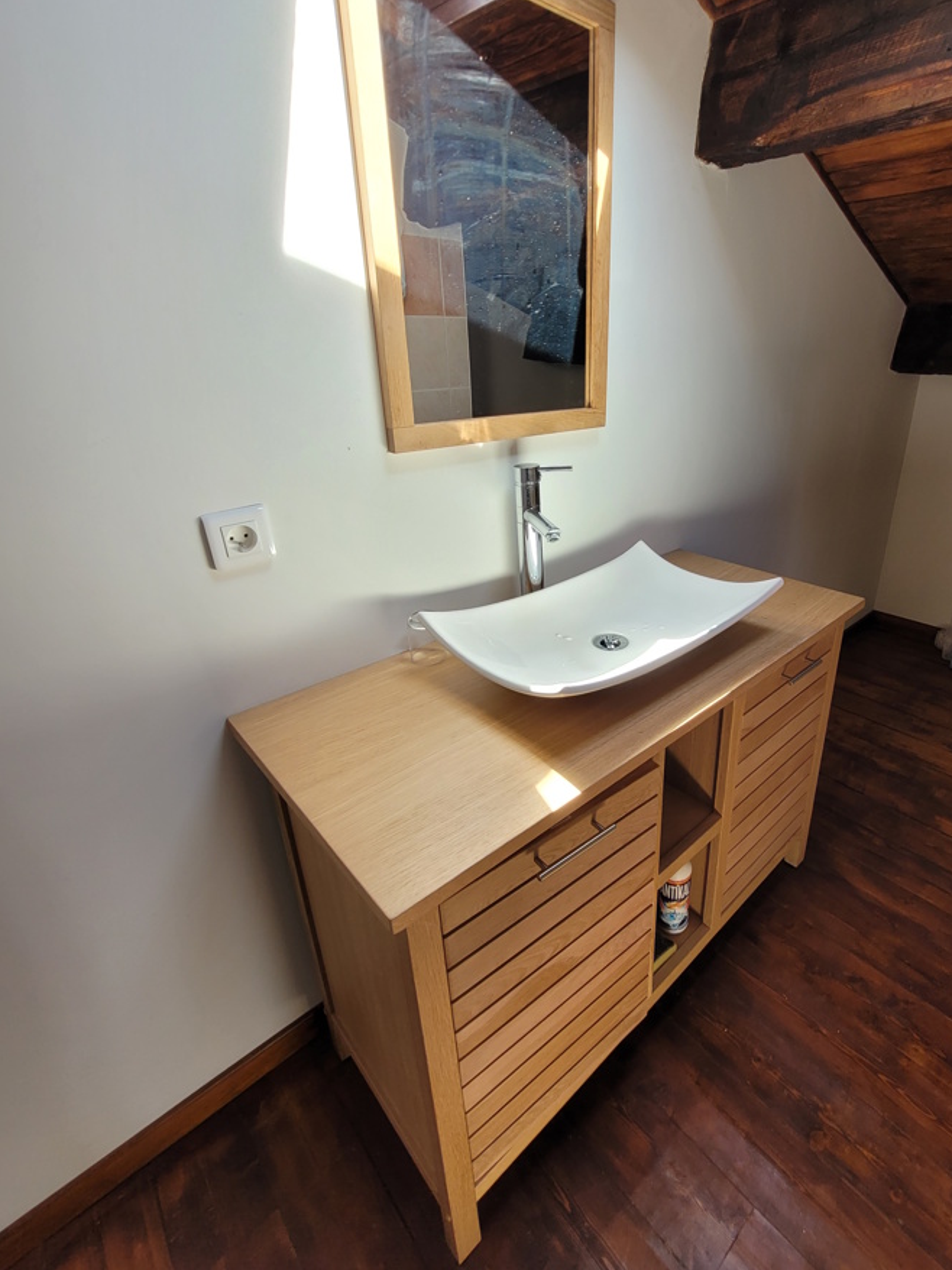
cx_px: 583
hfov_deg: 77.0
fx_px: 587
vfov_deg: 94.4
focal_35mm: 16
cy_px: 593
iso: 40
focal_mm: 1.74
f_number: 2.2
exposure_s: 1/50
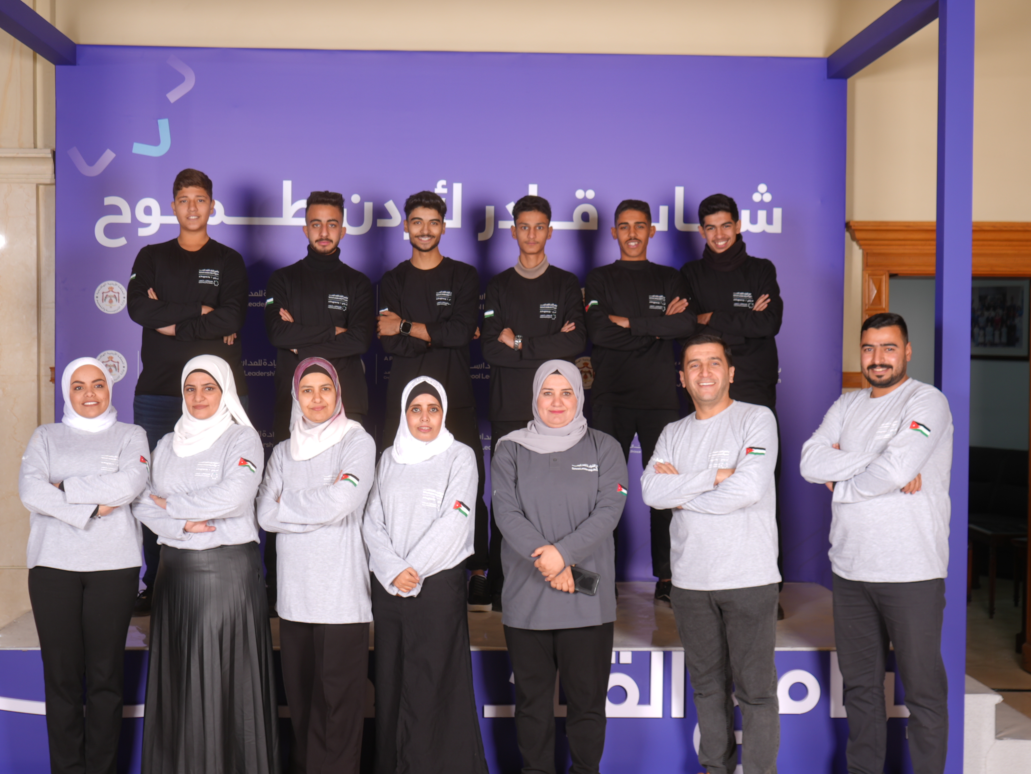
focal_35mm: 52
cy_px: 405
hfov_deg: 36.8
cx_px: 469
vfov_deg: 28.0
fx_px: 1549
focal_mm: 28
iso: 64
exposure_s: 1/200
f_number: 3.5
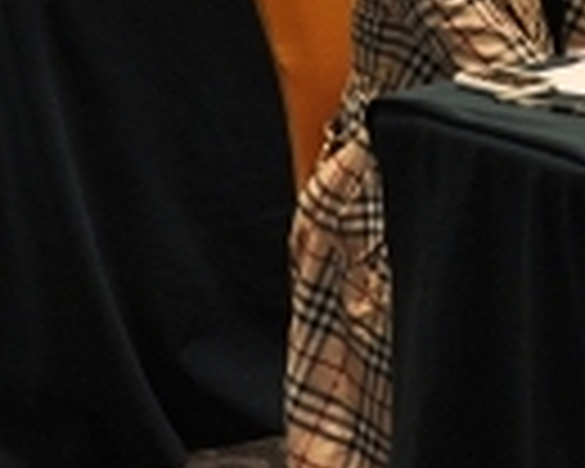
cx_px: 1233
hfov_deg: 11.3
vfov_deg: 9.8
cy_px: -295
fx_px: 2632
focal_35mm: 152
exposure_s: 1/15
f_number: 4
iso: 720
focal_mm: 22
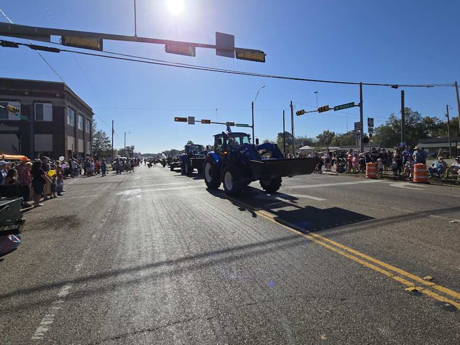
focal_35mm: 15
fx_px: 199
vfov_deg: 81.4
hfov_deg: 98.2
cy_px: 153
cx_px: 227
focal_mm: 2.2
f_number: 2.2
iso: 50
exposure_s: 1/4291
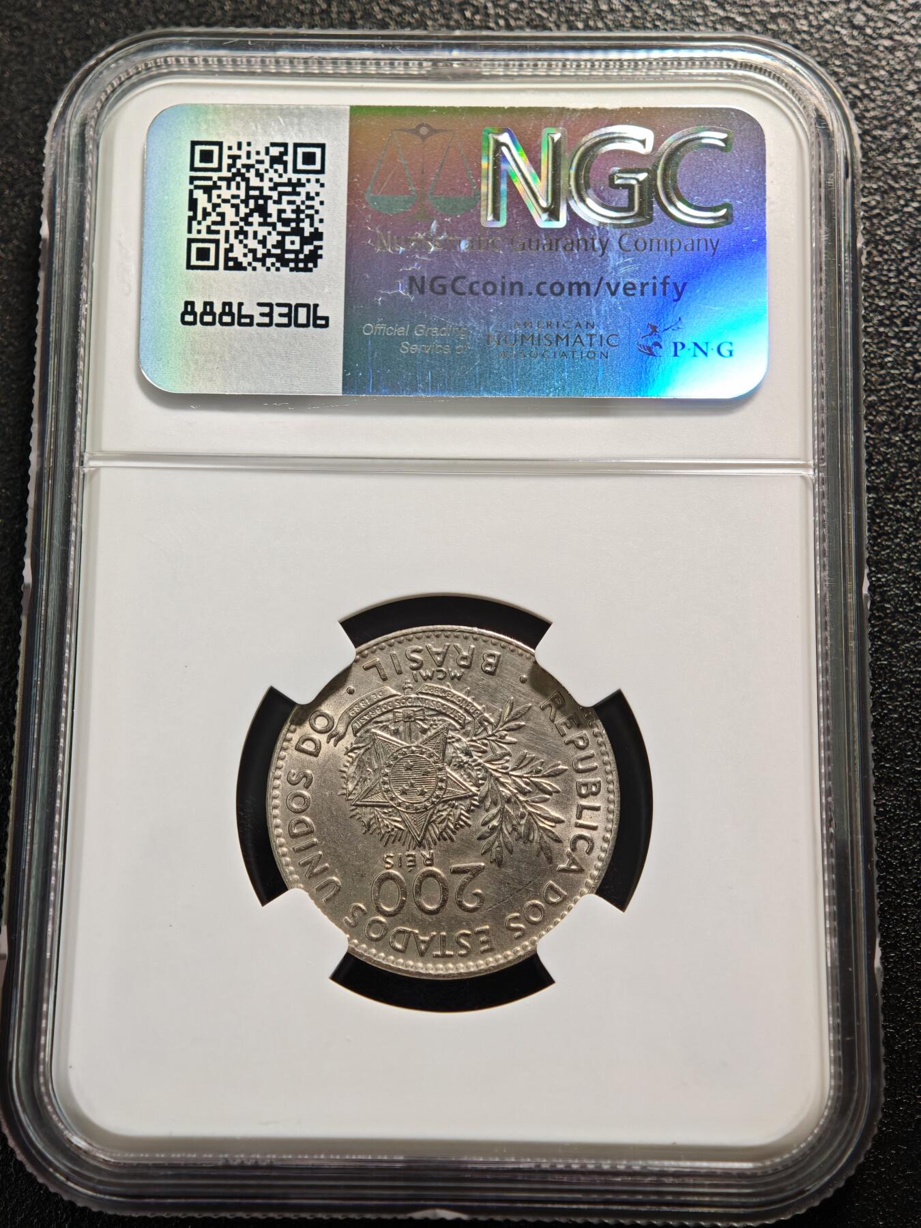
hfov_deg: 24.4
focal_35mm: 60
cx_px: 460
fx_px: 2128
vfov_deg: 32.2
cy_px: 614
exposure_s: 1/111
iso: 640
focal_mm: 9
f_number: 2
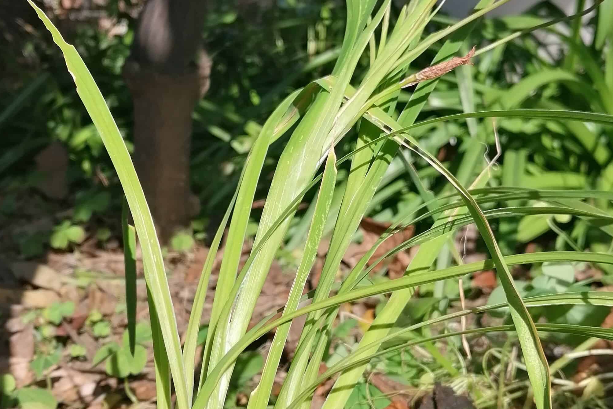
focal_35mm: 56
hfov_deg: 35.6
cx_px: 339
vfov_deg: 24.2
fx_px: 953
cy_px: 210
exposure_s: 1/1130
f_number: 1.8
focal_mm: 4.75
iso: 50
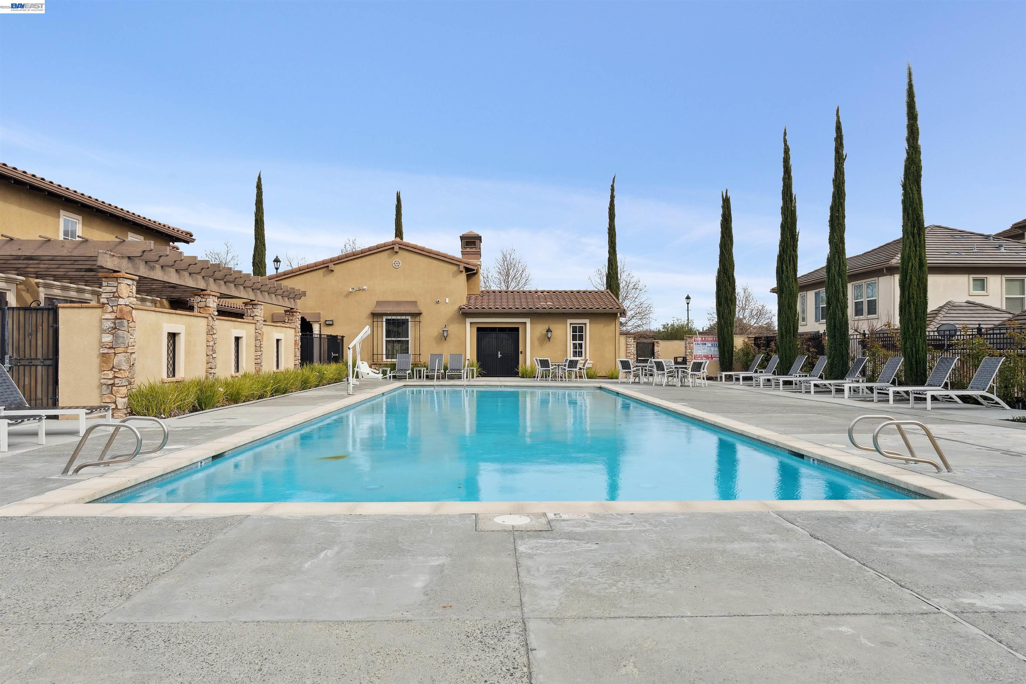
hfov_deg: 73.7
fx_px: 684
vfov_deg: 53.1
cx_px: 513
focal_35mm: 24
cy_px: 342
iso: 200
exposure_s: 1/1000
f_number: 7.1
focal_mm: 24
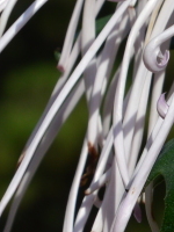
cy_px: -32
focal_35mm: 479
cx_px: 271
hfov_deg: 3.1
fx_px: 3213
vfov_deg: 4.1
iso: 200
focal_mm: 65
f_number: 16
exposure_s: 1/400
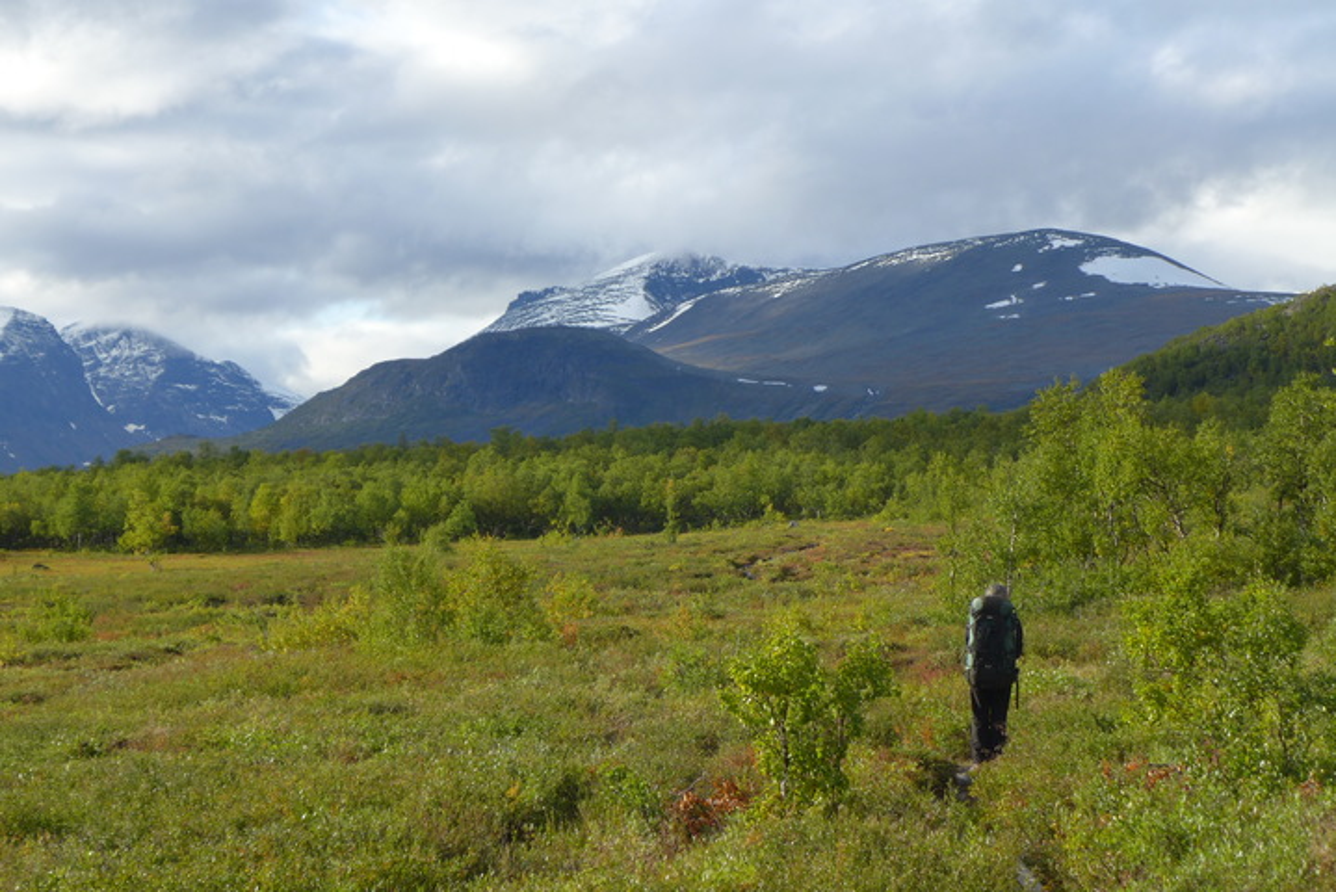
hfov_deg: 25.4
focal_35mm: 80
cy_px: 446
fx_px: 2970
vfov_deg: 17.1
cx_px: 668
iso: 80
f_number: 2.8
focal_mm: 15.7
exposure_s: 1/1300
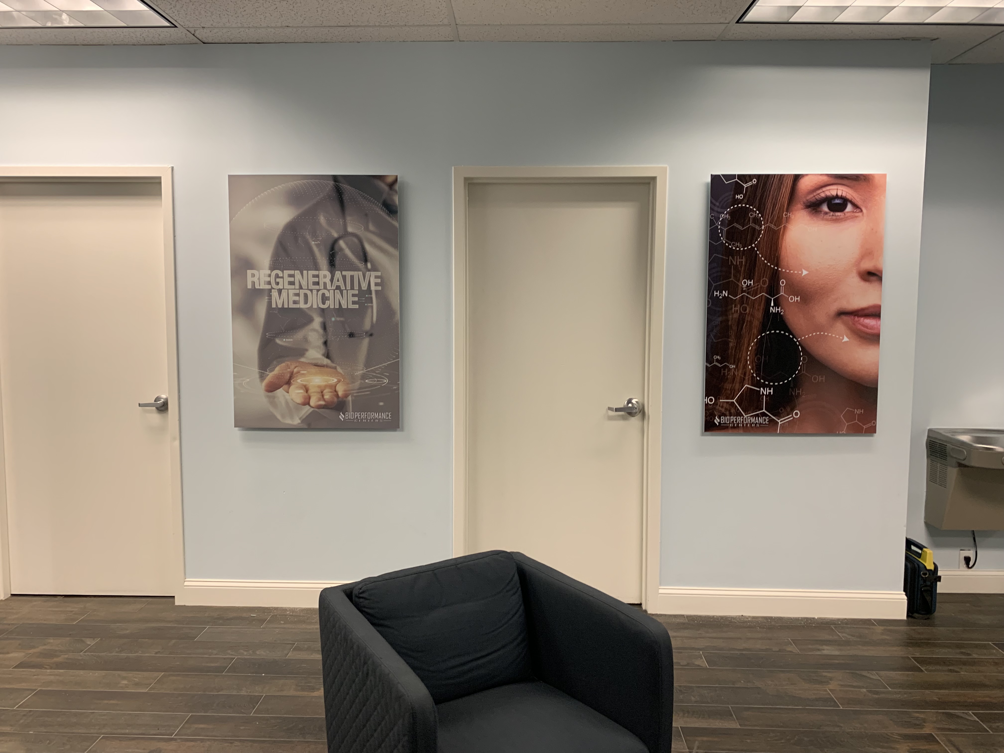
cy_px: 376
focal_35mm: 26
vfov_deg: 53.1
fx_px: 754
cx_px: 502
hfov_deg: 67.3
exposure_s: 1/60
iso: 125
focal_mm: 4.25
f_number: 1.8
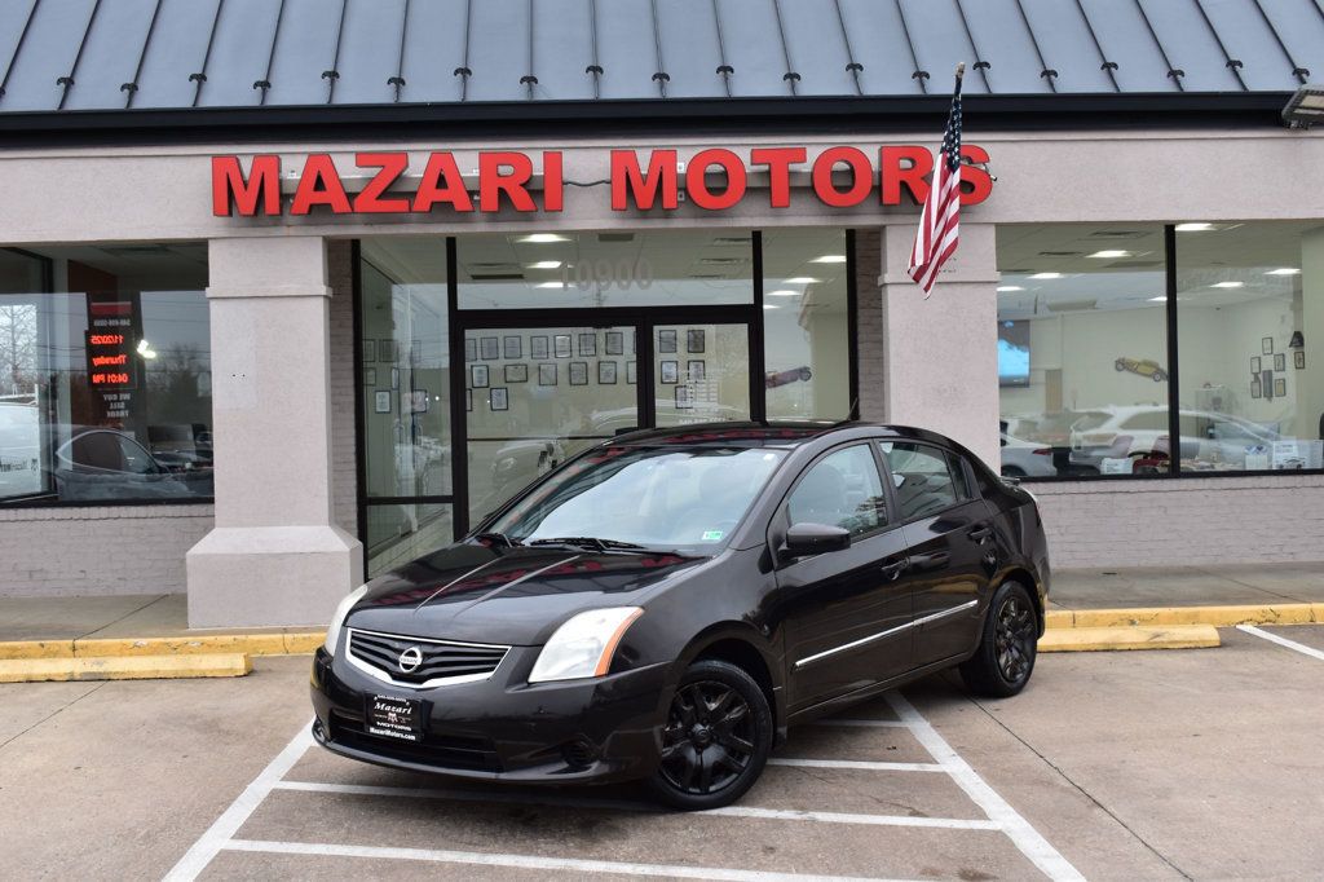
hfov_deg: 45.0
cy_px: 441
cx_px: 662
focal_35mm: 44
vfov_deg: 30.8
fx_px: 1599
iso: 400
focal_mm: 29
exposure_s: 1/60
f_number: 8
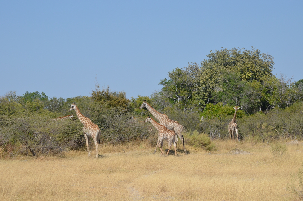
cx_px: 152
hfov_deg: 13.7
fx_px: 1260
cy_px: 100
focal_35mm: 150
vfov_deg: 9.1
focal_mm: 100
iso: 100
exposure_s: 1/320
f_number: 9
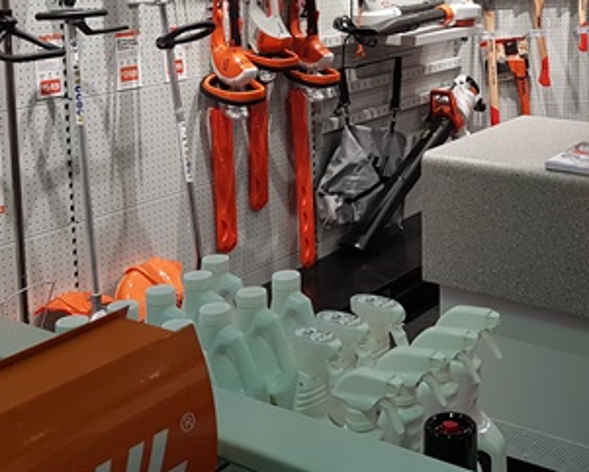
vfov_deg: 26.9
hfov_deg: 34.0
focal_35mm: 54
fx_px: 942
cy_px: 22
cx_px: 444
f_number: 1.7
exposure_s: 1/50
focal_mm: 4.2
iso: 64
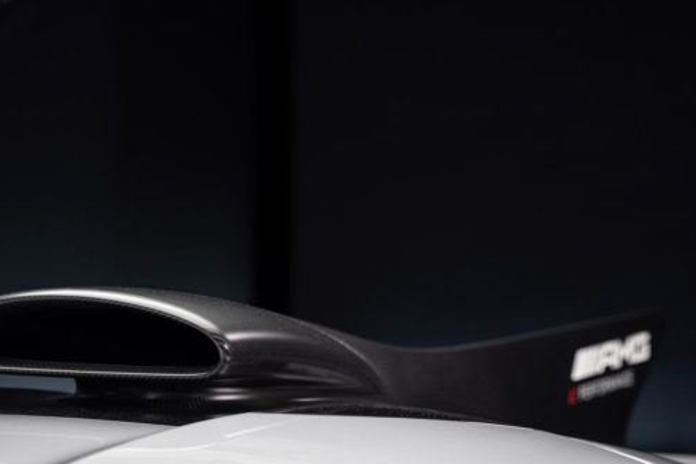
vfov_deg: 9.3
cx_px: 259
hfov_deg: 14.0
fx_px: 2841
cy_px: 240
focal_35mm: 147
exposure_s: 1/50
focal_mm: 105
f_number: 4.5
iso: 800
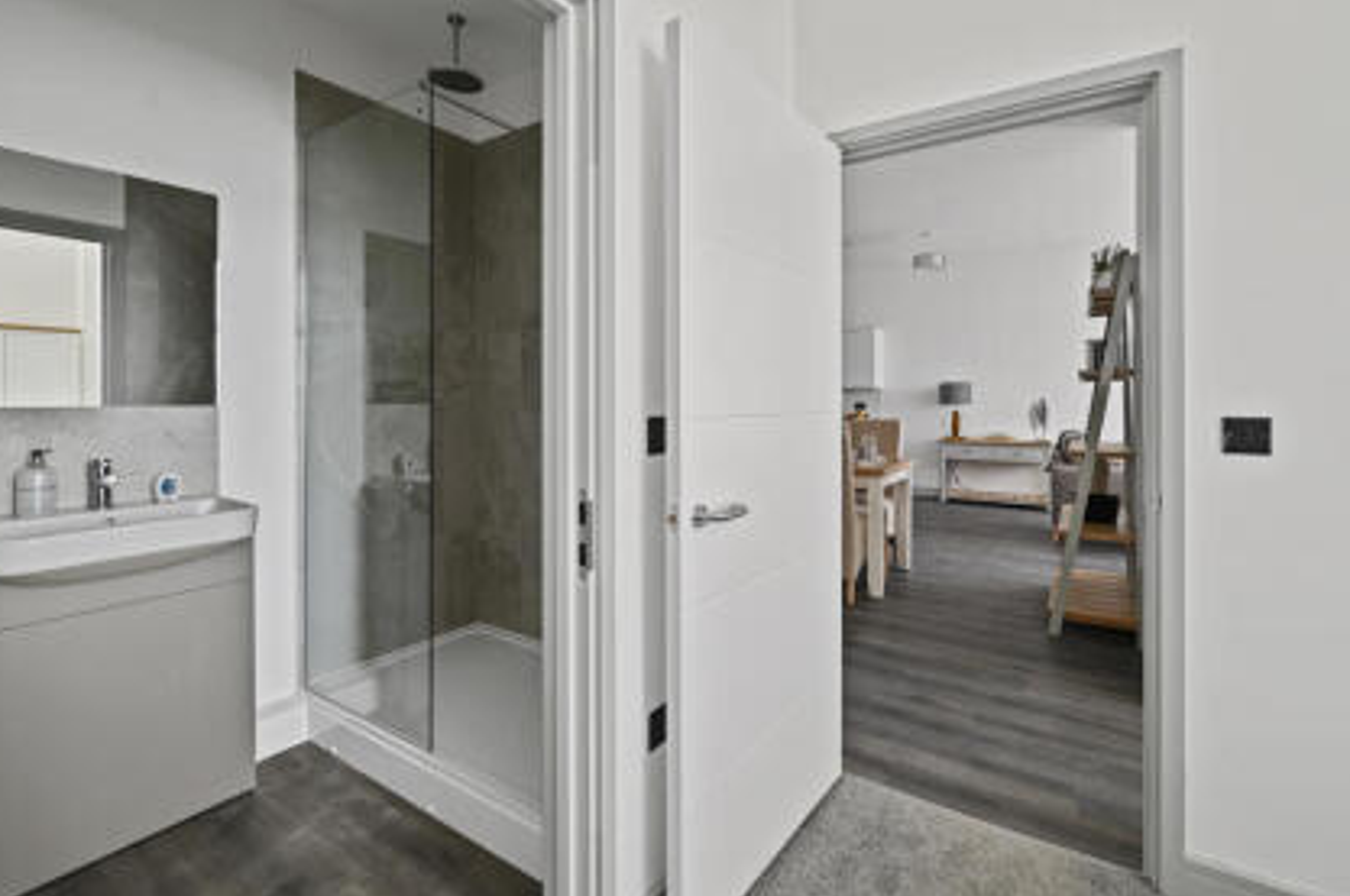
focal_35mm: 16
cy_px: 406
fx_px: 599
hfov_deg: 96.8
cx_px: 696
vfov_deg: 73.4
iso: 250
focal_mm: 14
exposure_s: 1/13
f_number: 7.1
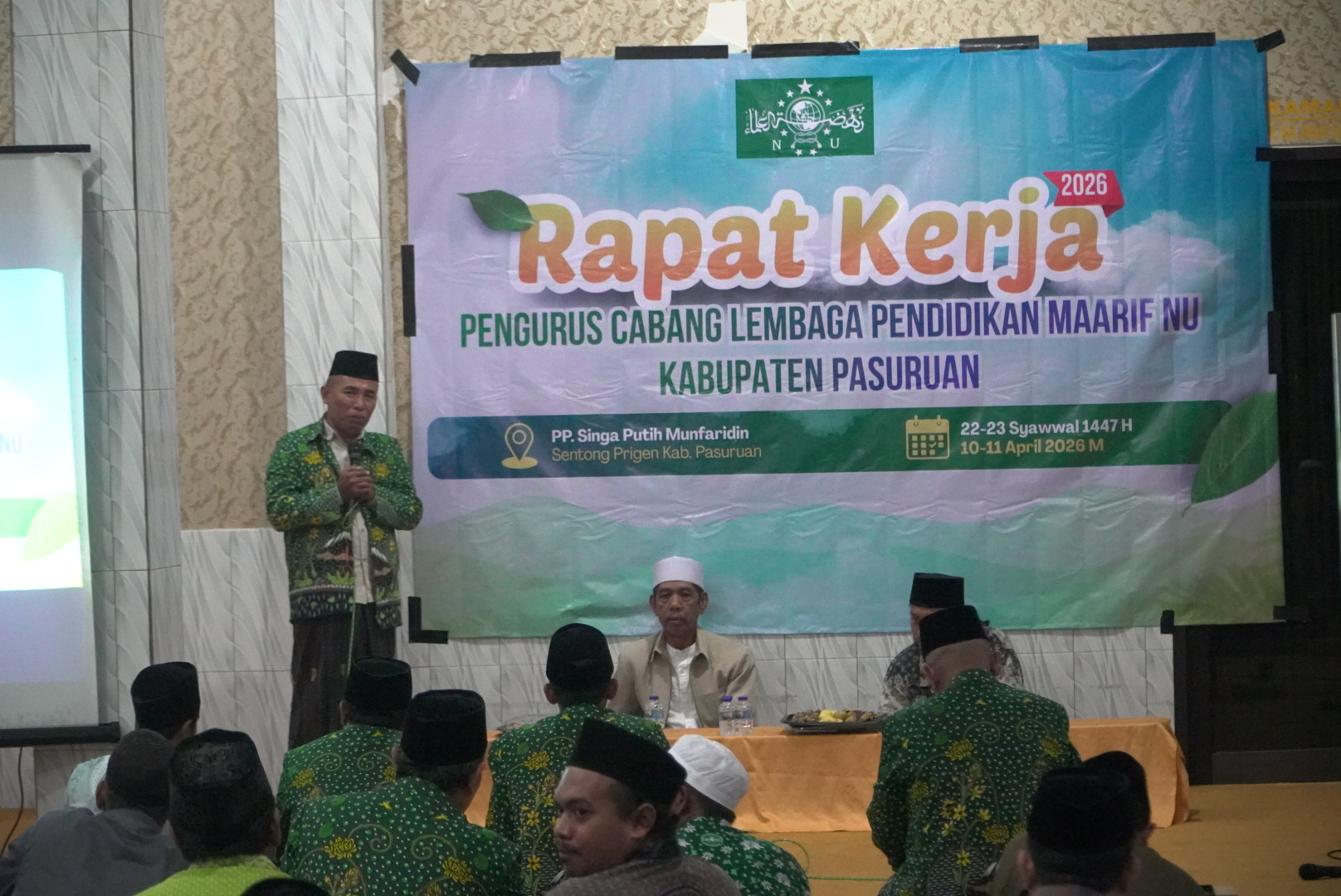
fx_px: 3858
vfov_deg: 13.3
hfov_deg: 19.7
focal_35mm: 104
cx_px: 670
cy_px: 448
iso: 10000
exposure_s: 1/500
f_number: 4
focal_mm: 69
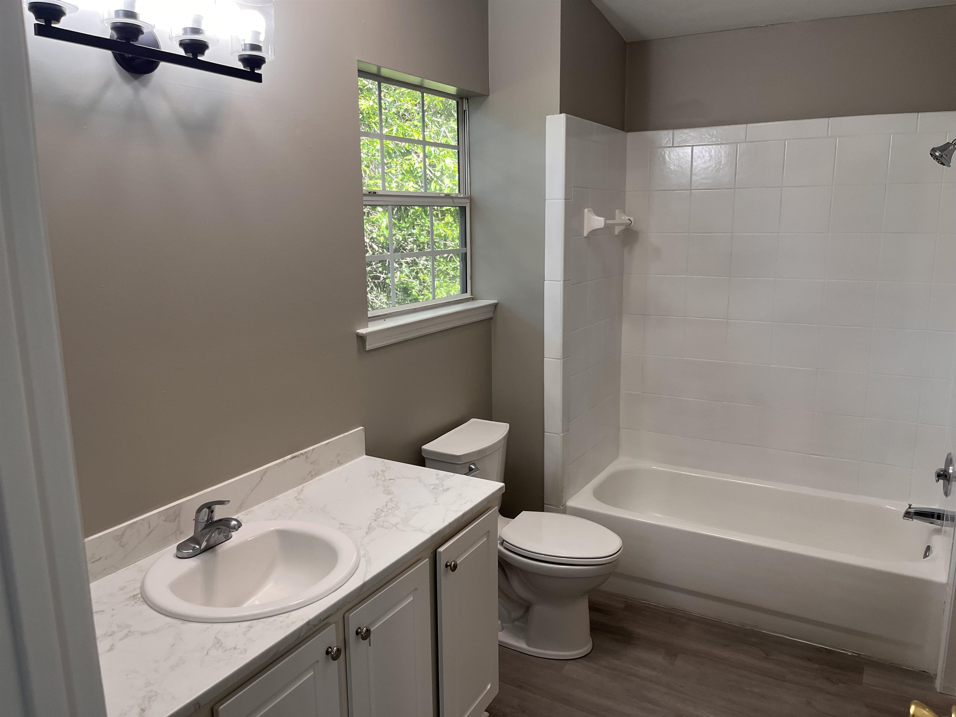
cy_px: 358
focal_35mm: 26
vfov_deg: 53.1
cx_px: 478
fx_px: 718
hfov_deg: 67.3
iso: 100
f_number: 1.6
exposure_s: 1/120
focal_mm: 5.1
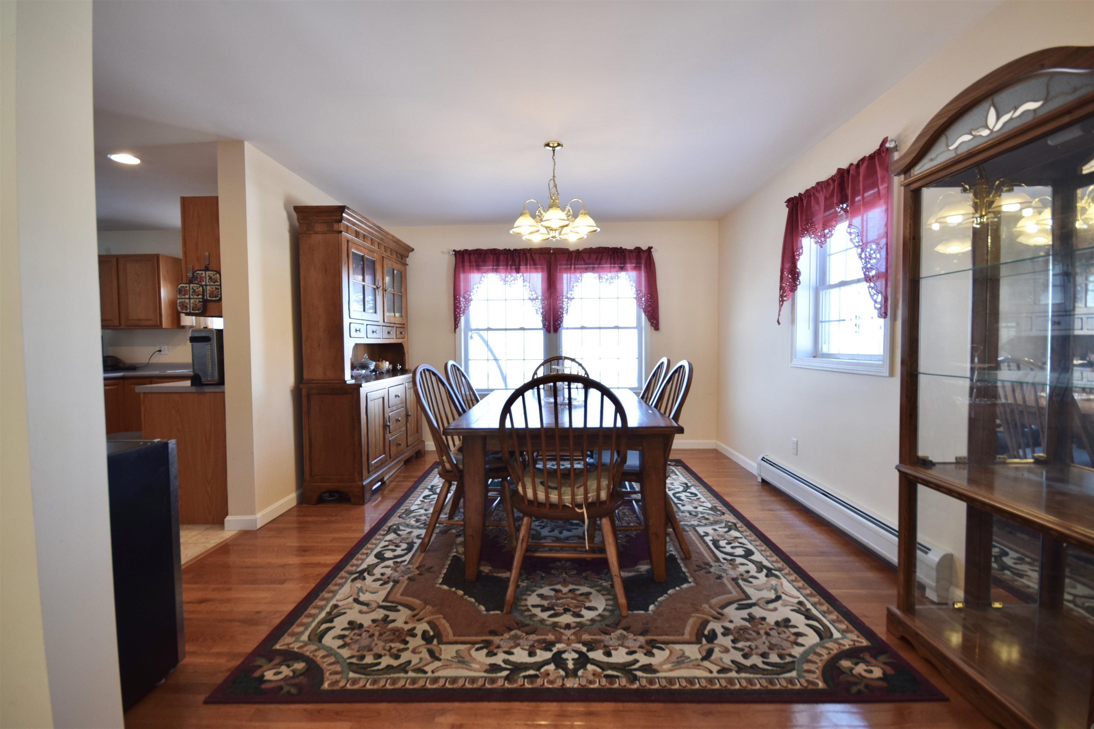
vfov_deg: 77.3
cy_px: 364
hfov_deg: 100.4
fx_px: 456
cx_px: 547
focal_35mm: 15
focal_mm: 10
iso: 200
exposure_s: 1/25
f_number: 6.3
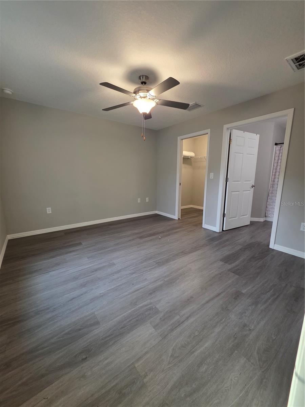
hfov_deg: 89.9
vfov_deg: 106.2
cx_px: 152
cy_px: 204
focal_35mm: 13
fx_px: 153
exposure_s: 1/60
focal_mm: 2.2
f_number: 1.9
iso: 160
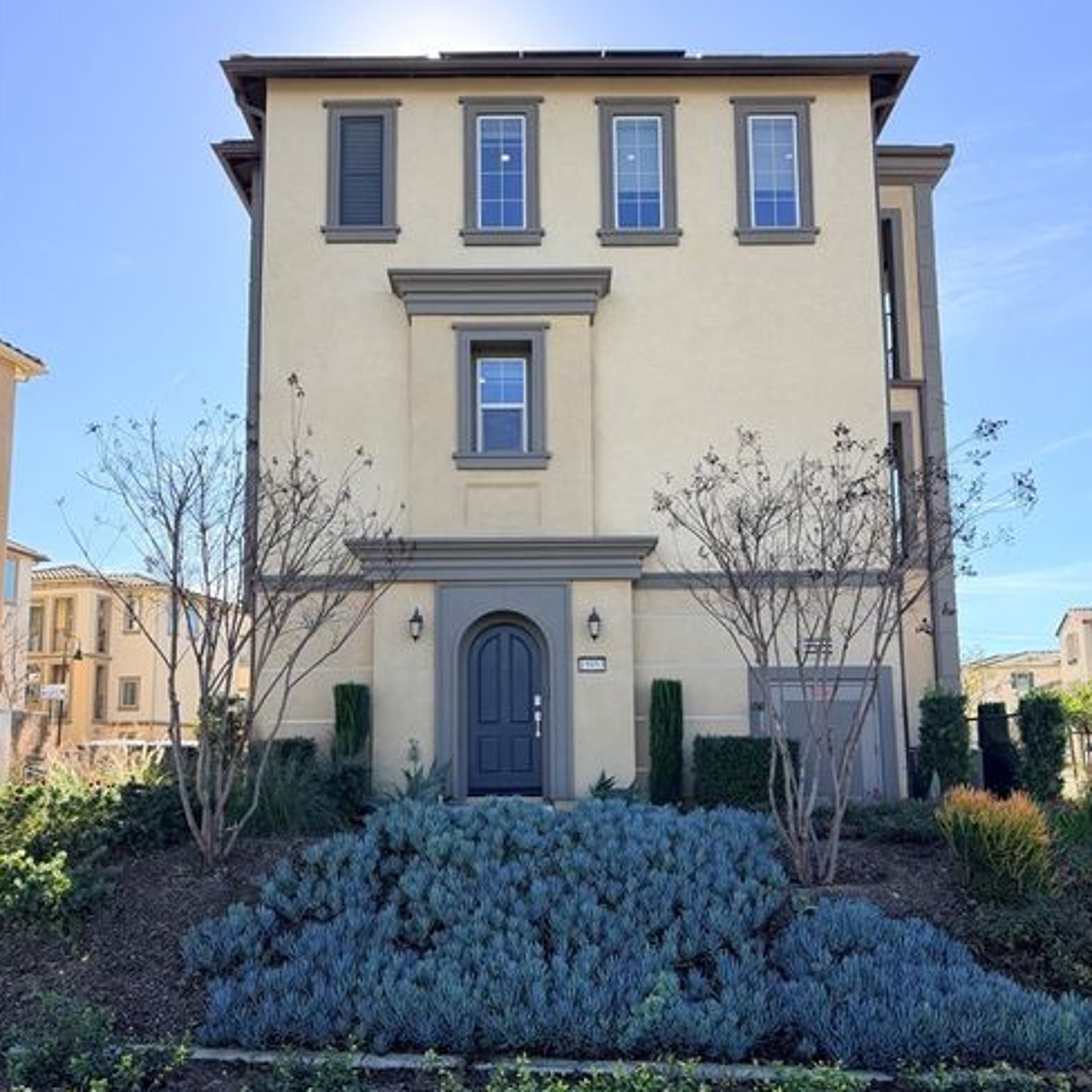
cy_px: 628
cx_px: 546
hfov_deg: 55.6
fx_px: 1035
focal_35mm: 29
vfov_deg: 55.4
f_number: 1.78
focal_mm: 6.76
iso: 100
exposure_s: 1/2169
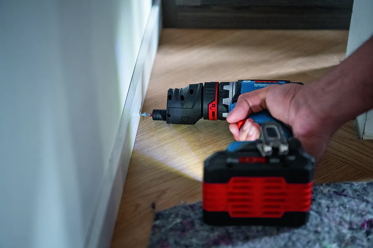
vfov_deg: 19.5
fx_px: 725
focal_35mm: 70
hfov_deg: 28.8
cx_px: 186
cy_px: 124
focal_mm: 70
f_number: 2.8
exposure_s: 1/125
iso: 3200
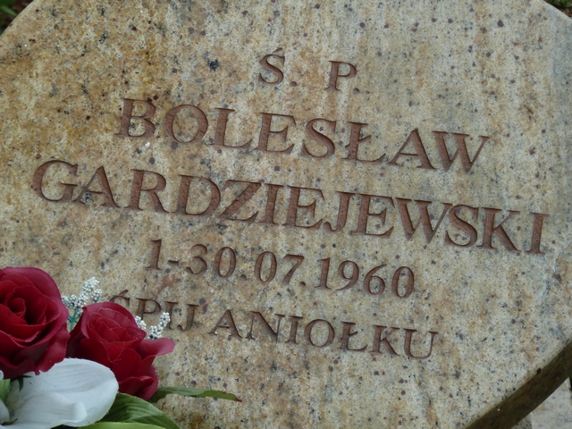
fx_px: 3470
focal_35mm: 210
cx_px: 286
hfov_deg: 9.4
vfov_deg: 7.1
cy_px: 214
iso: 80
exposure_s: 1/200
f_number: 4.6
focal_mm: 34.4
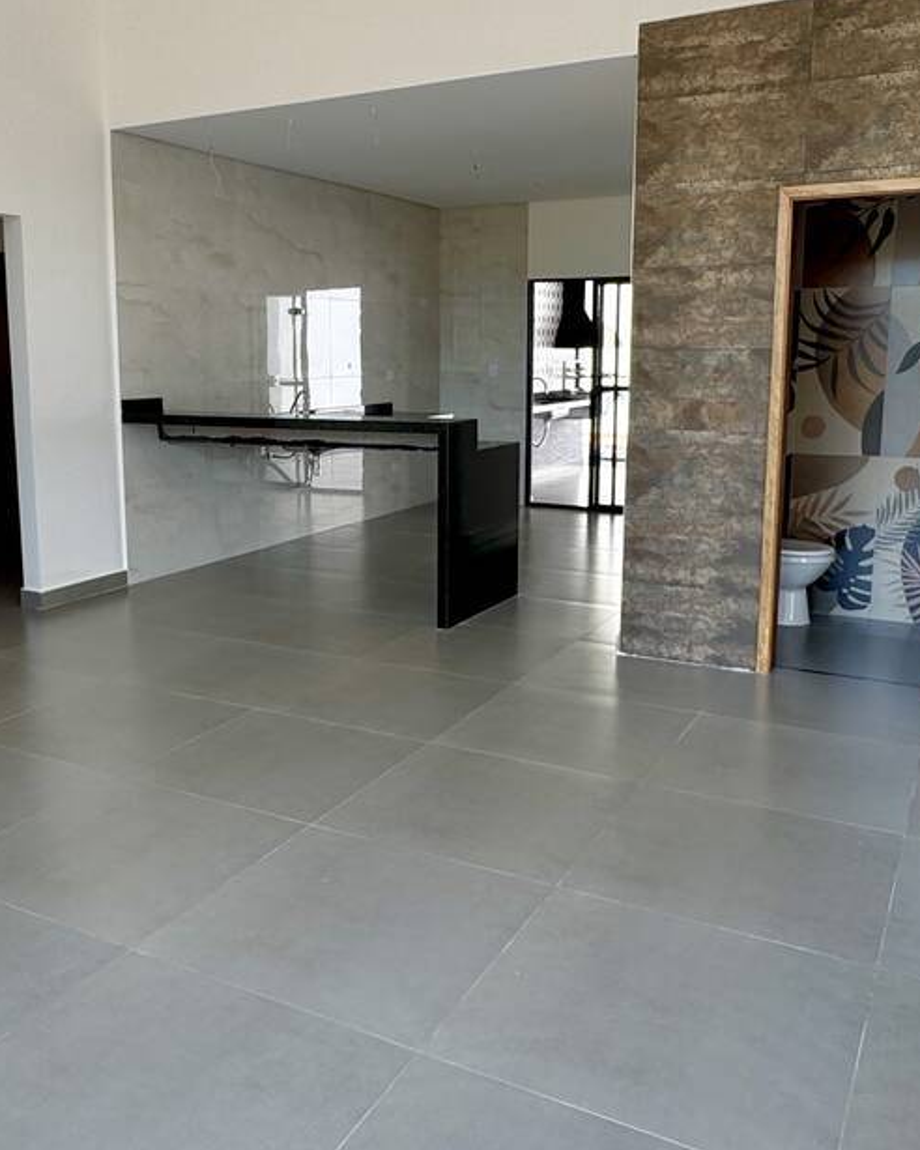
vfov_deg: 55.6
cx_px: 380
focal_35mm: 32
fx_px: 1089
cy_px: 516
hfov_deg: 45.6
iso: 40
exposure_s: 1/129
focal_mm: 2.22
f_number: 2.2
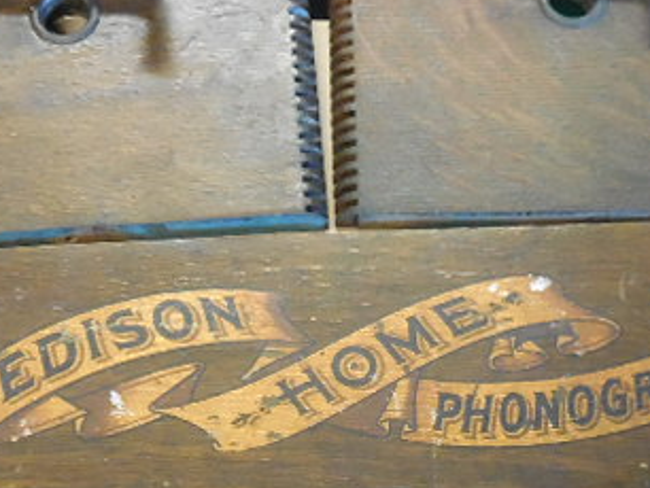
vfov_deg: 20.3
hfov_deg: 27.3
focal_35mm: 71
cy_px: 441
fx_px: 1334
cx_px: 376
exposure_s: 1/25
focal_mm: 6
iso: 1600
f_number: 4.2
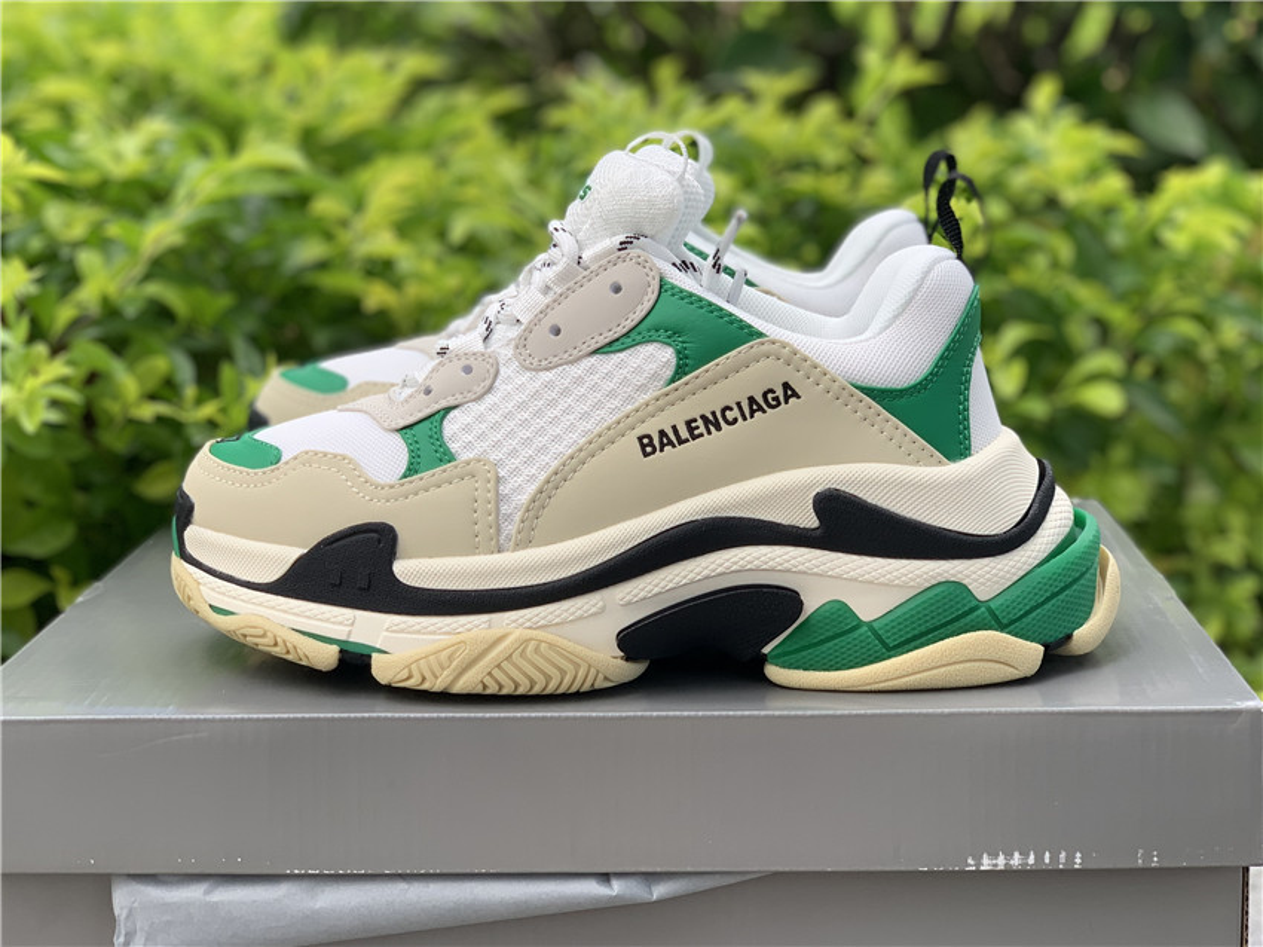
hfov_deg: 36.8
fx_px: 1897
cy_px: 474
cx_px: 632
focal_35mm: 52
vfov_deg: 28.0
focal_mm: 6
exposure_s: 1/122
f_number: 2.4
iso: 25
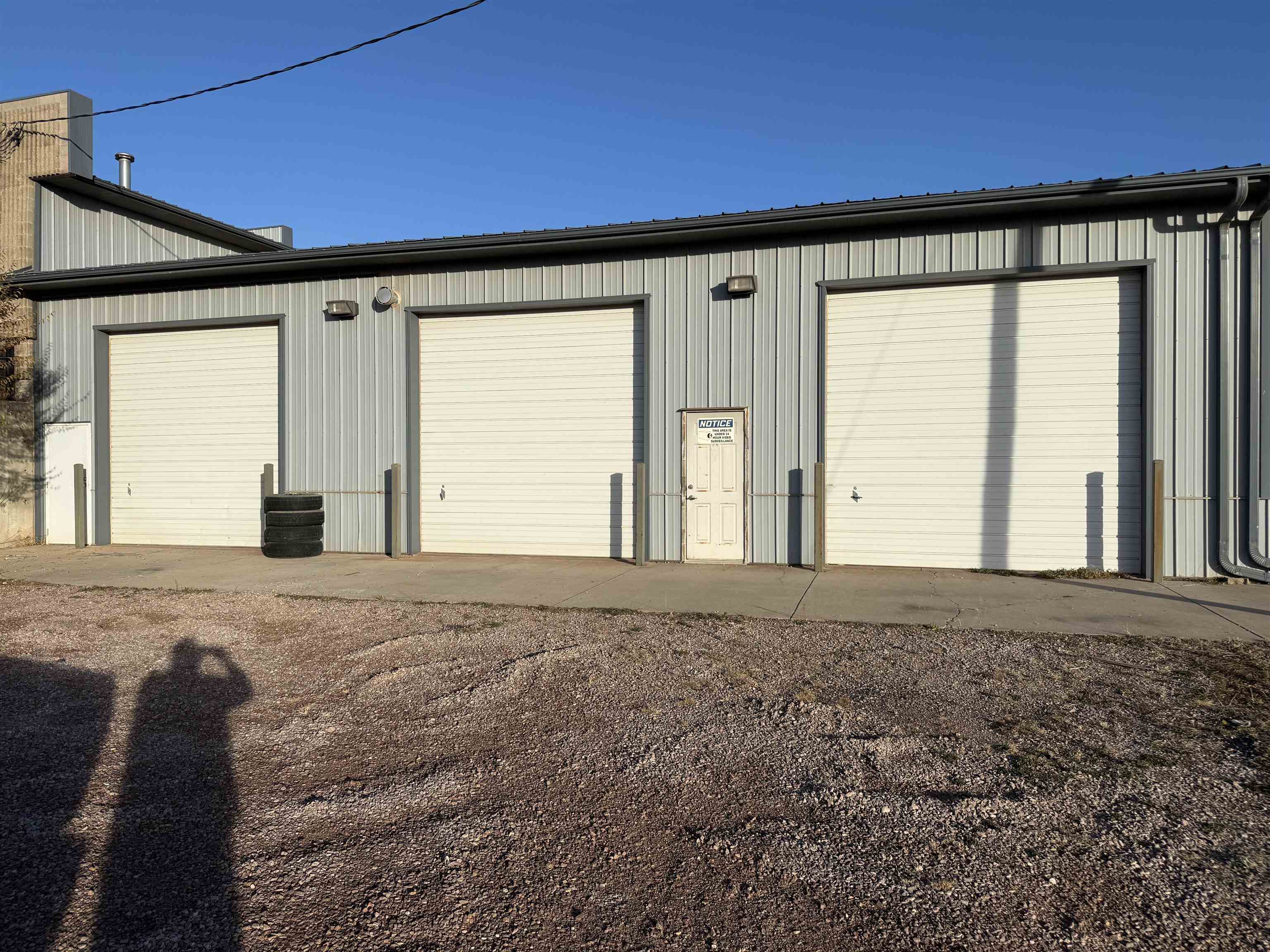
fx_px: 881
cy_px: 476
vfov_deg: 56.8
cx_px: 635
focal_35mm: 24
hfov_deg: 71.6
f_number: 1.78
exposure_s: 1/5714
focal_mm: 6.76
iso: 80
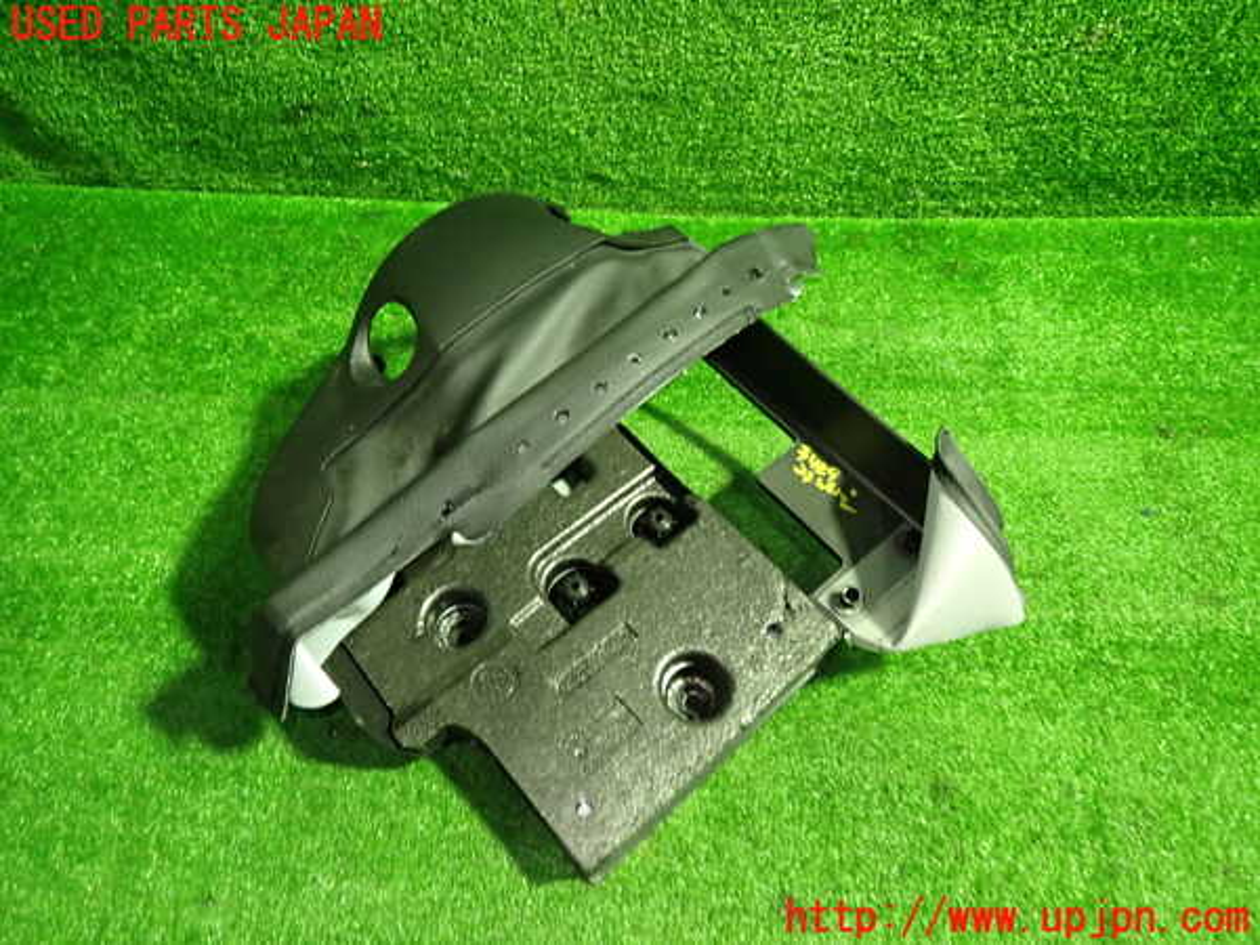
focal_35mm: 25
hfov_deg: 69.4
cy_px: 472
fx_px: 910
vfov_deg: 54.9
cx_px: 630
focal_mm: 4.5
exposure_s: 1/30
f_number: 2
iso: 500
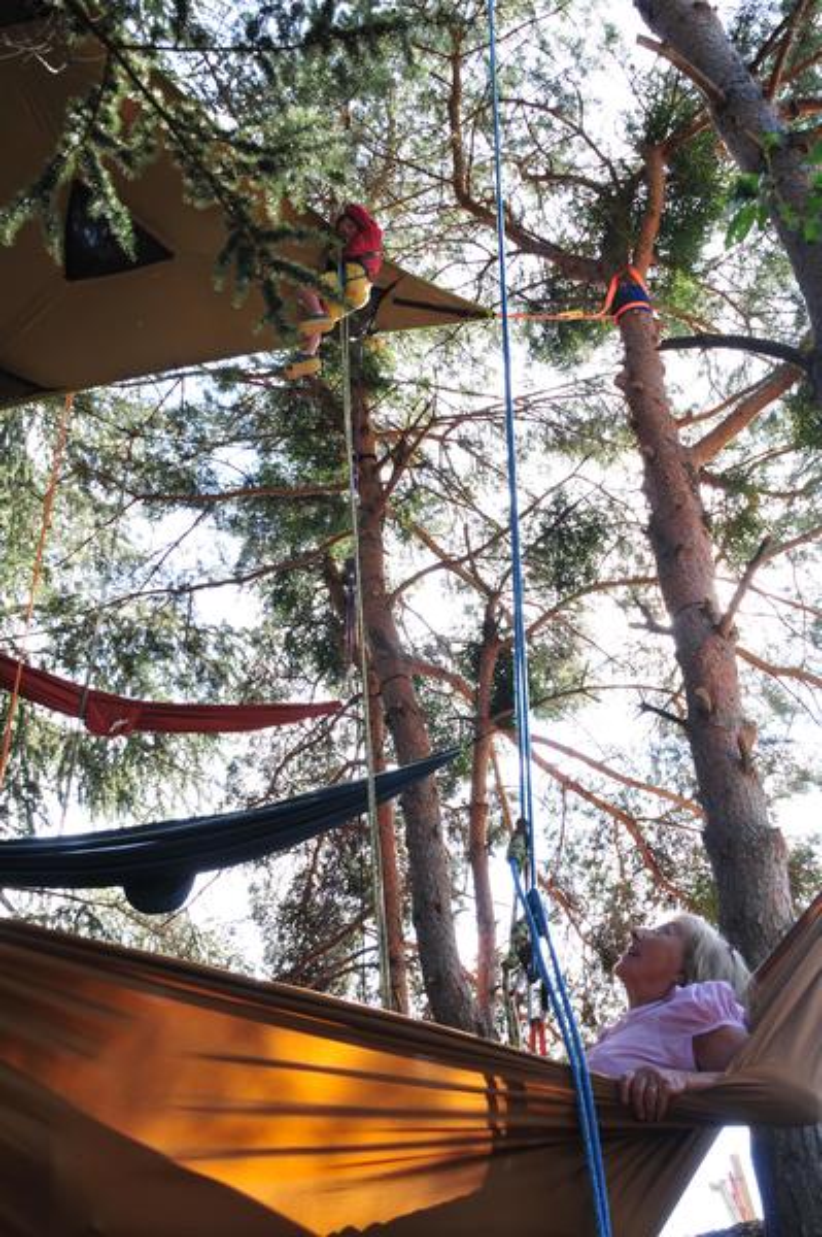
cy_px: 618
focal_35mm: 33
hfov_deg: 39.9
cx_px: 411
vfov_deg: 57.3
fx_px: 1132
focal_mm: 22
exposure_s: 1/60
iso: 200
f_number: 8
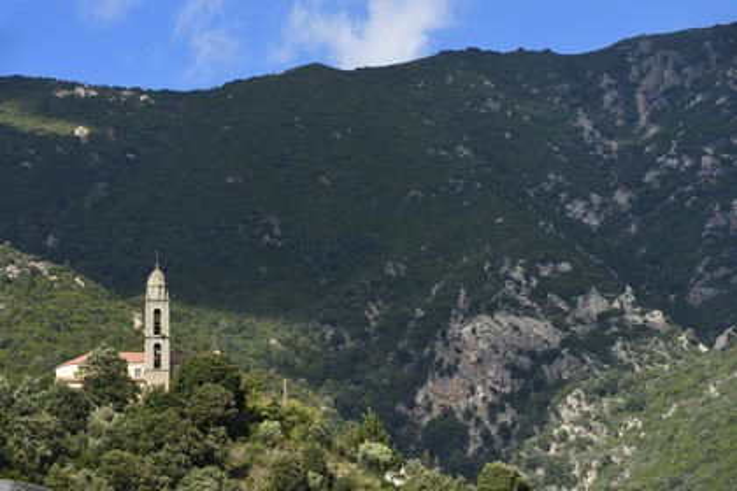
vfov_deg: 10.2
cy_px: 246
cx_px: 368
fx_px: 2764
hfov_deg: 15.2
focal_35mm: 135
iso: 200
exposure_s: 1/400
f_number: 9
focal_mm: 135
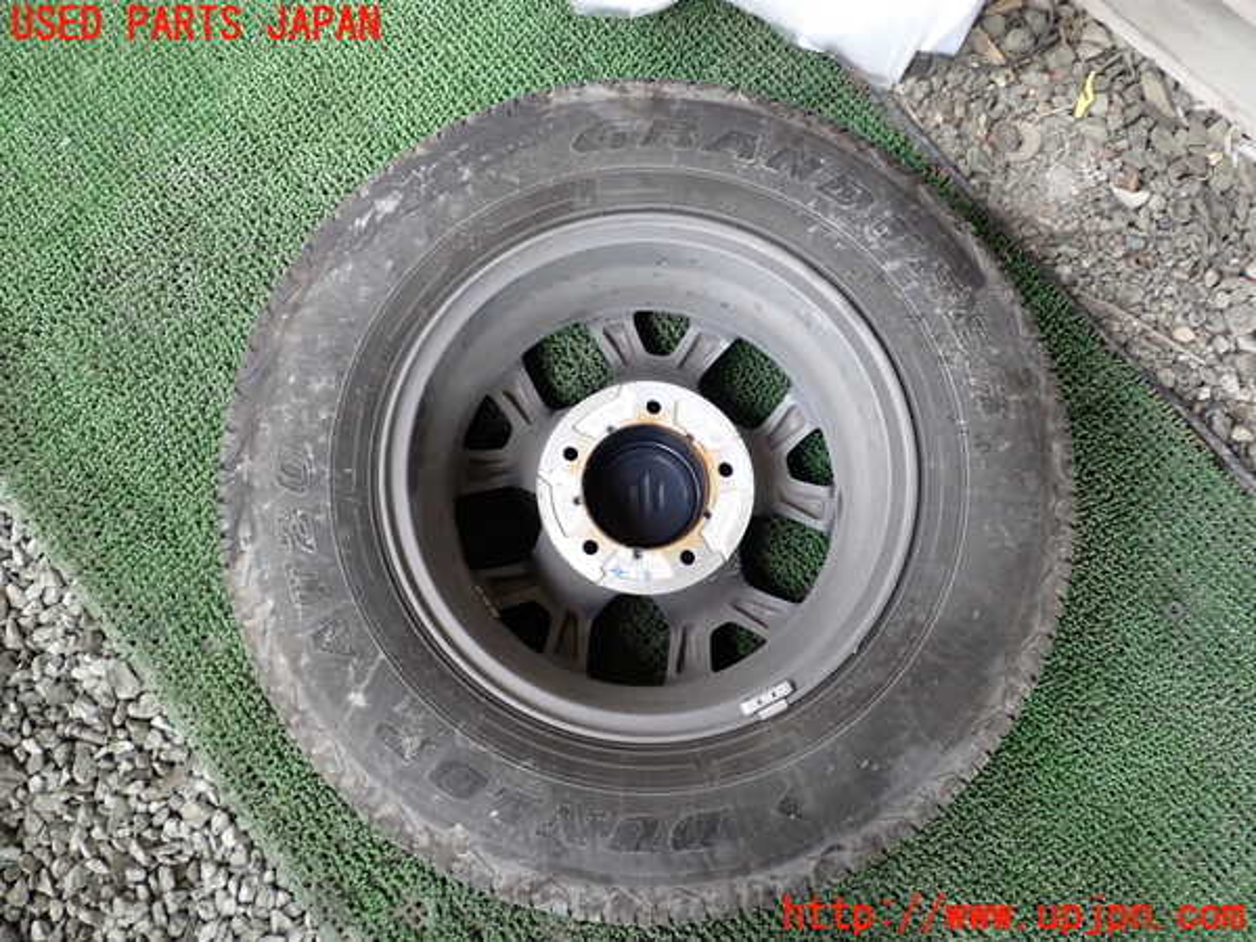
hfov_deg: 60.0
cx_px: 628
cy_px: 471
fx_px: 1089
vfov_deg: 46.8
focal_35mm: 30
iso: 200
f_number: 2.3
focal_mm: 5.4
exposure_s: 1/40
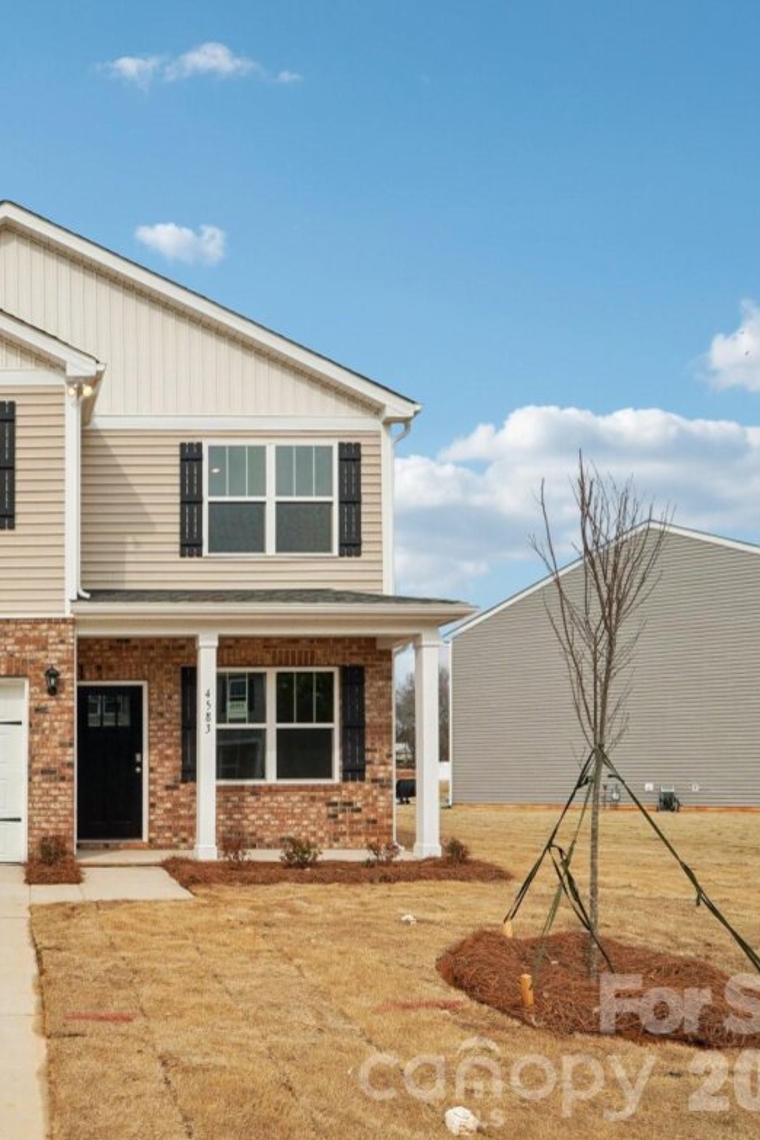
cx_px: -1
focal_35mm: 23
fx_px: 728
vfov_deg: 76.1
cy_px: 559
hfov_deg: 46.2
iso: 100
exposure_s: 1/200
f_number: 8
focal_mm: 10
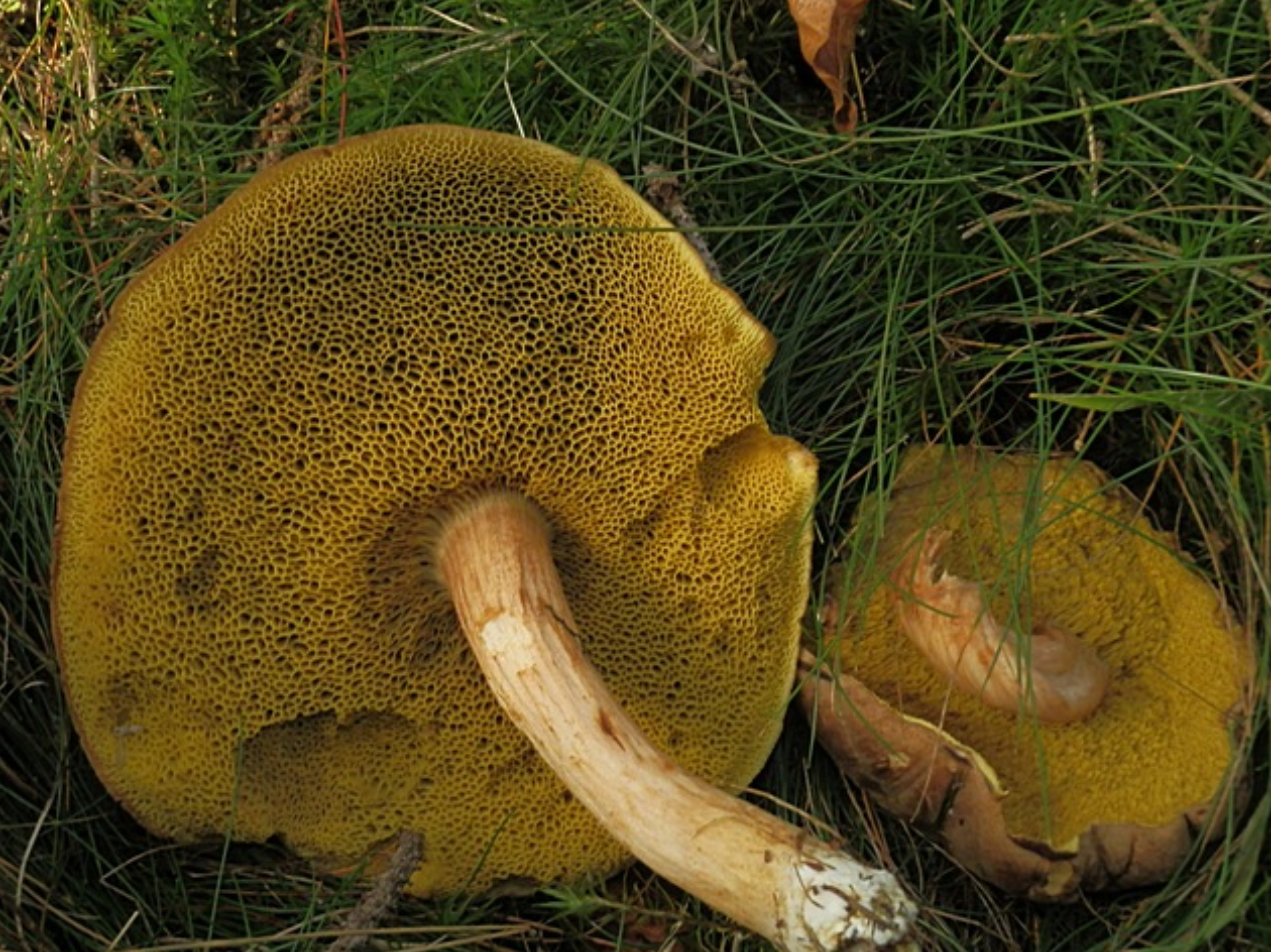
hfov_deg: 40.4
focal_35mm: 47
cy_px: 597
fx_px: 1725
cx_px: 587
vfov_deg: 30.7
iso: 125
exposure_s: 1/40
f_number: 9.9
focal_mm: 6.7
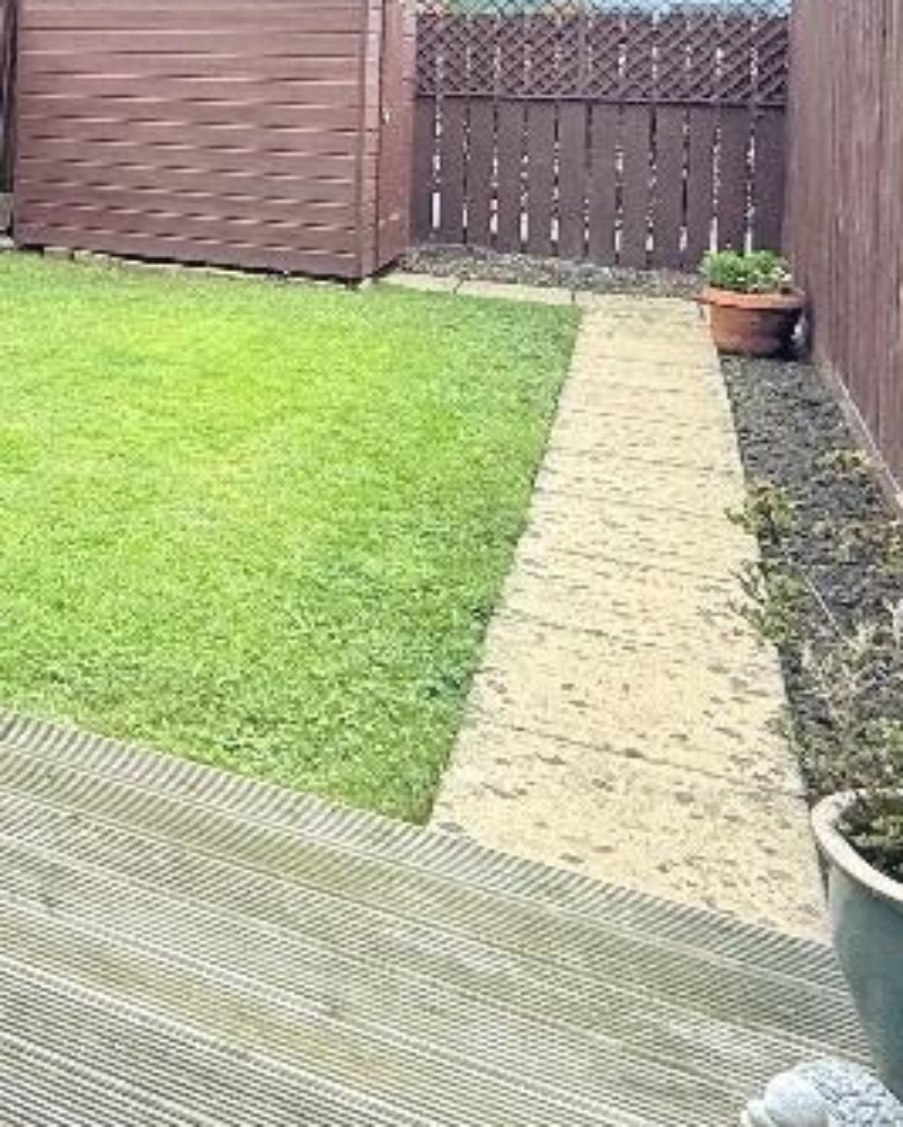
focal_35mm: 42
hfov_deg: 30.1
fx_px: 1401
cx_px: -196
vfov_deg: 40.1
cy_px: 88
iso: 64
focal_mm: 2.22
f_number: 2.2
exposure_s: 1/99
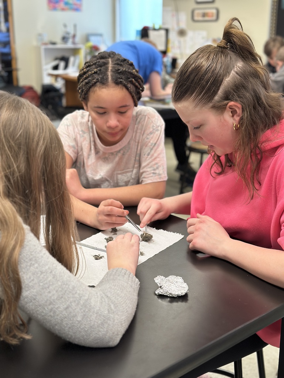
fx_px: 525
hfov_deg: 30.3
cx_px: 142
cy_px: 189
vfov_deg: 39.7
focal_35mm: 48
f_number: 1.78
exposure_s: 1/60
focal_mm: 6.86
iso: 250
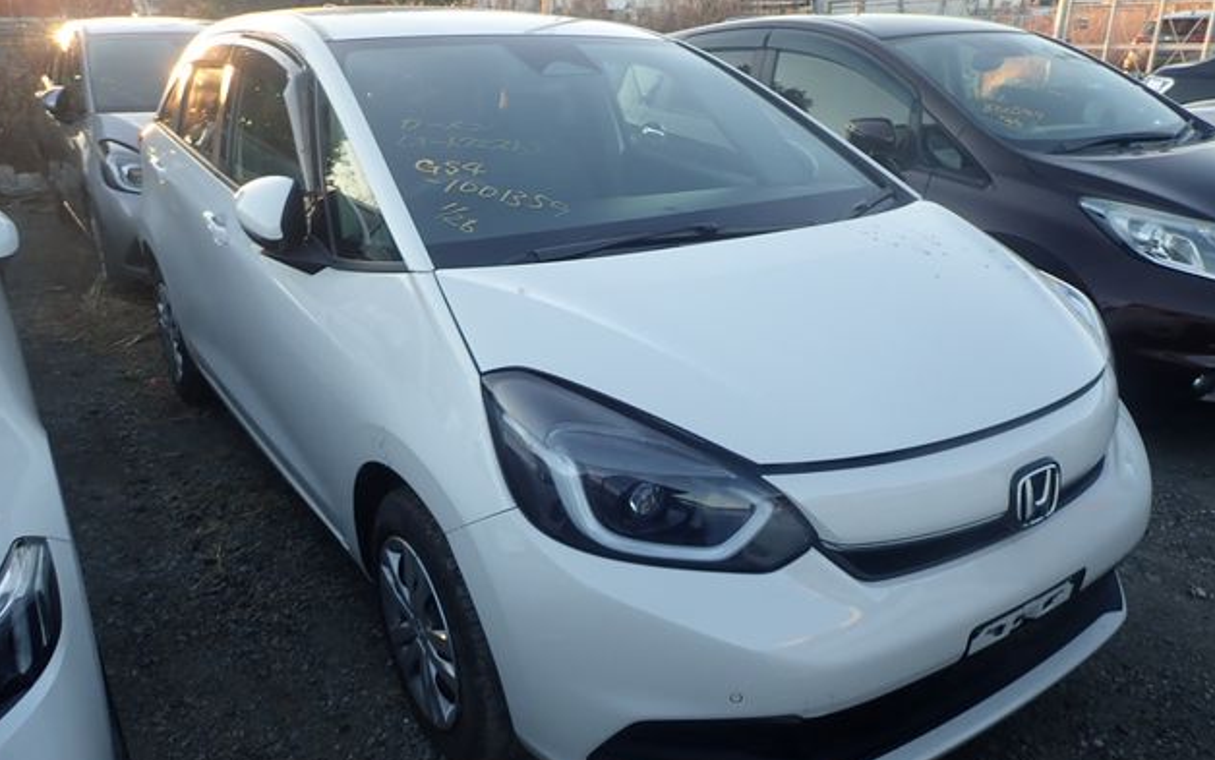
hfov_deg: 68.4
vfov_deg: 46.0
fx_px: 894
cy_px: 418
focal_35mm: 27
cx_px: 602
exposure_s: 1/100
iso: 100
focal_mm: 4.5
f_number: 2.8
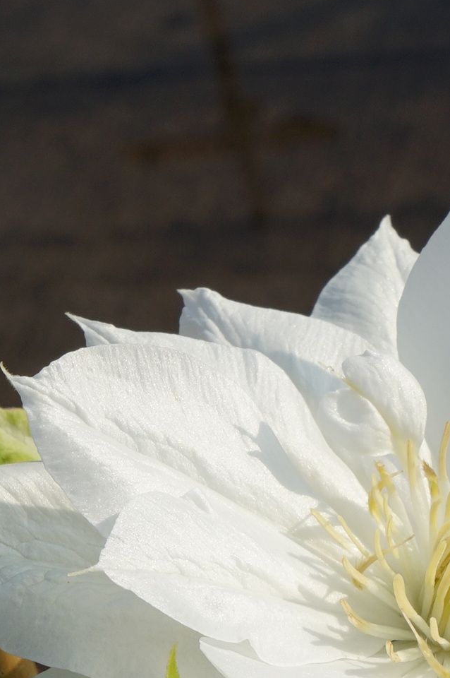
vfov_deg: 12.1
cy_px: 1001
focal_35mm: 163
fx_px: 3063
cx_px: 444
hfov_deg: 8.4
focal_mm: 52
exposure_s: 1/125
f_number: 22
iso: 320
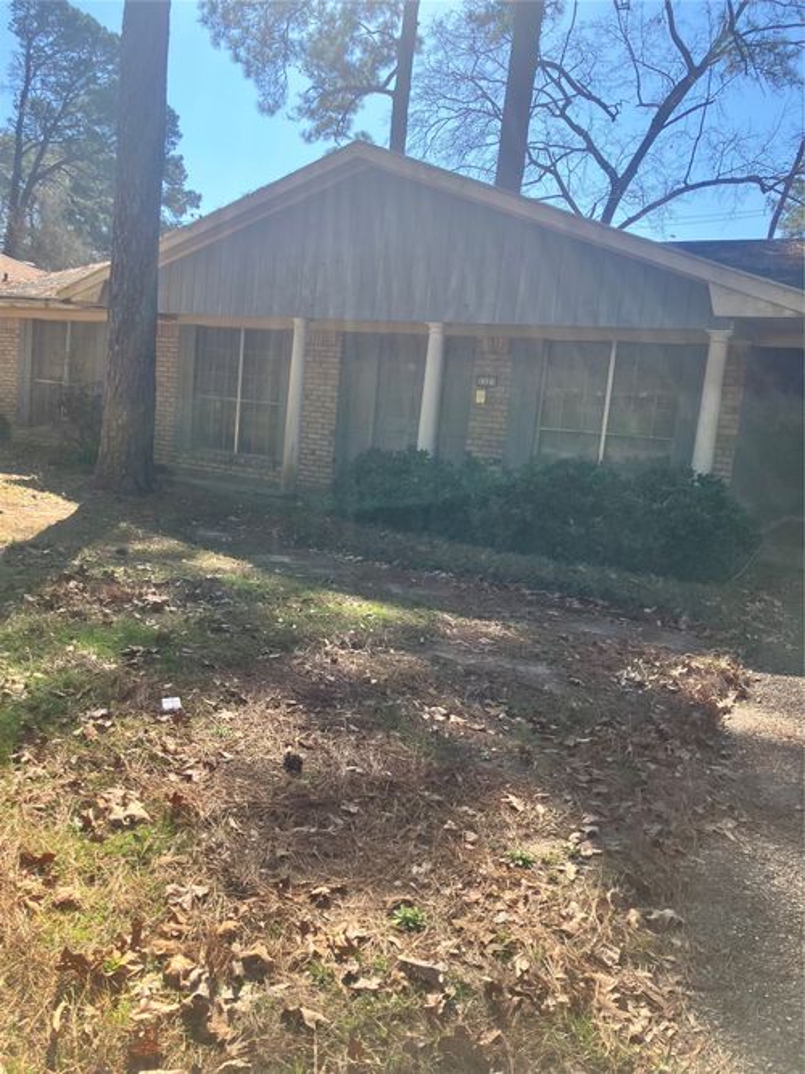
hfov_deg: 49.7
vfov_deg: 63.5
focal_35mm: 28
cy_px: 537
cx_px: 402
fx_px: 868
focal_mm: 3.99
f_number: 1.8
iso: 32
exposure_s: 1/783
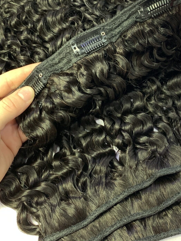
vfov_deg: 39.0
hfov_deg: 30.1
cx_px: 116
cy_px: 72
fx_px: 335
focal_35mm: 48
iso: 125
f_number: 1.8
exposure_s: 1/60
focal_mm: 4.25
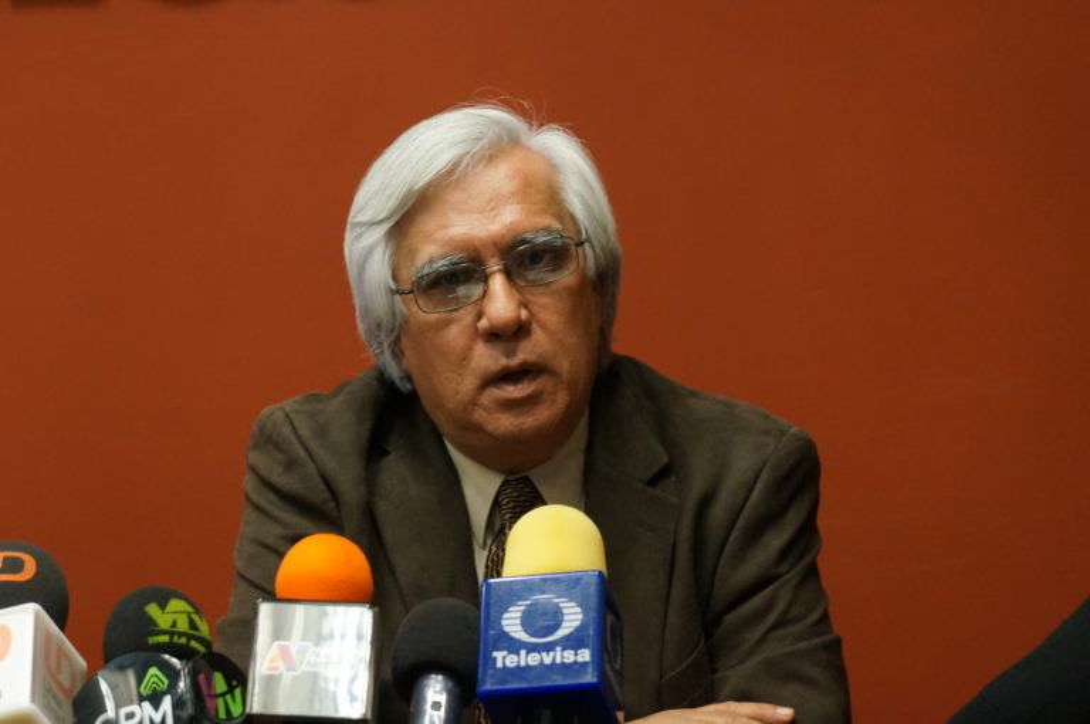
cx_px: 545
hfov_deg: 24.6
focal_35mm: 82
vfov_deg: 16.5
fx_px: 2495
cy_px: 362
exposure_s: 1/100
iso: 3200
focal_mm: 55
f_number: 5.6
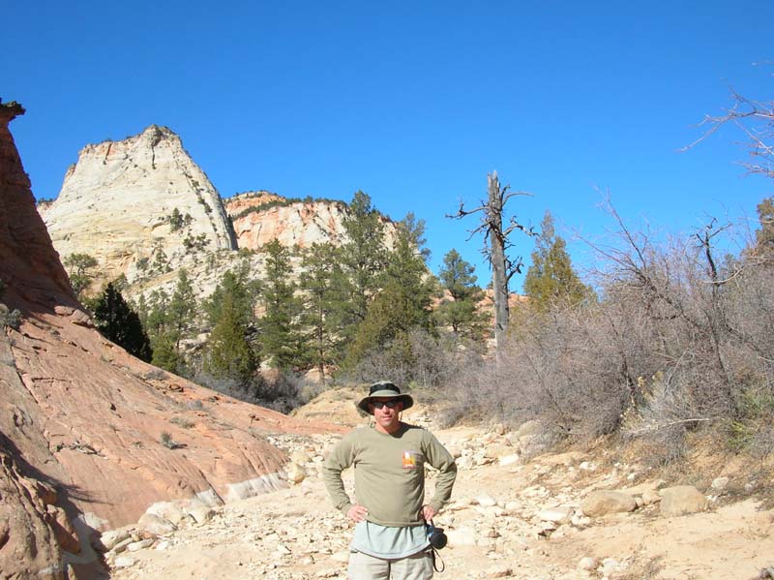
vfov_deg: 40.7
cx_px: 387
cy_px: 290
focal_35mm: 35
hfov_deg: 52.7
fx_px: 782
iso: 50
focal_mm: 5.8
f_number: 5.6
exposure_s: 1/244
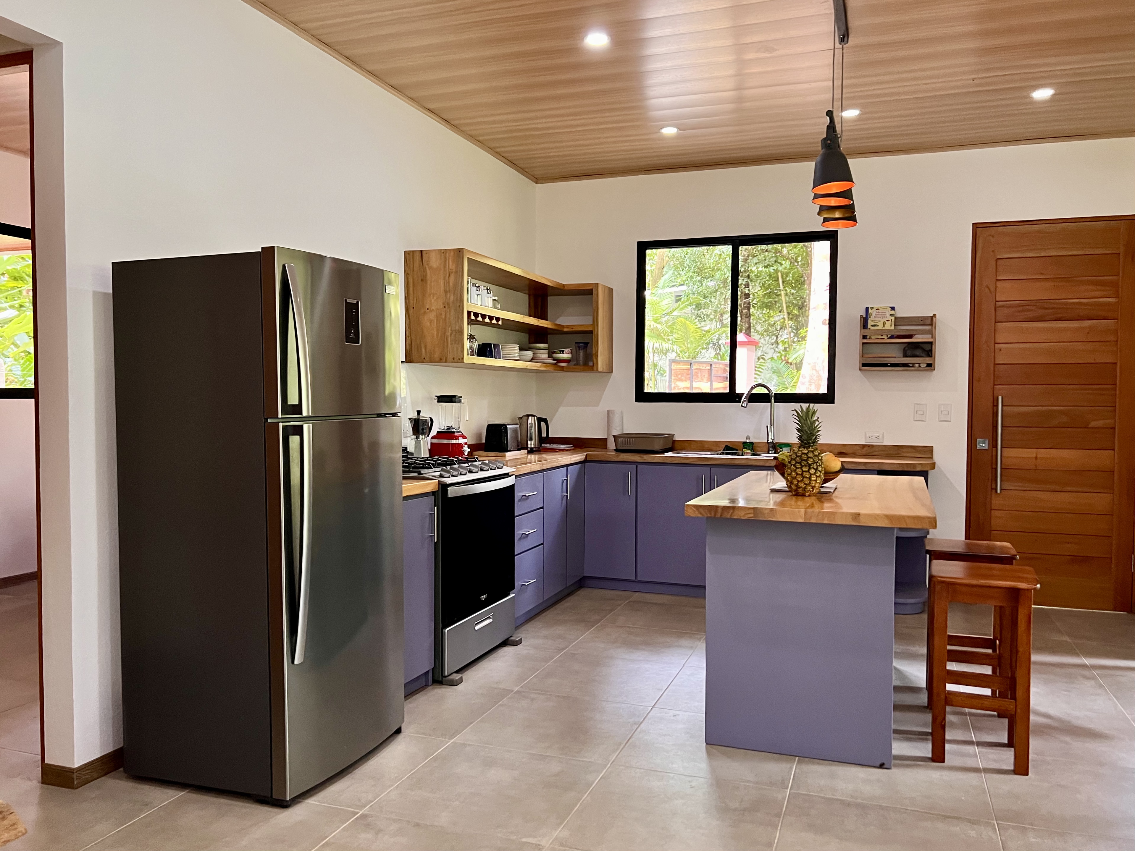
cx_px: 568
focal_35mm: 26
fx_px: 853
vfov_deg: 53.1
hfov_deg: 67.3
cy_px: 426
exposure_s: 1/60
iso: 250
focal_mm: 5.7
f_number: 1.5
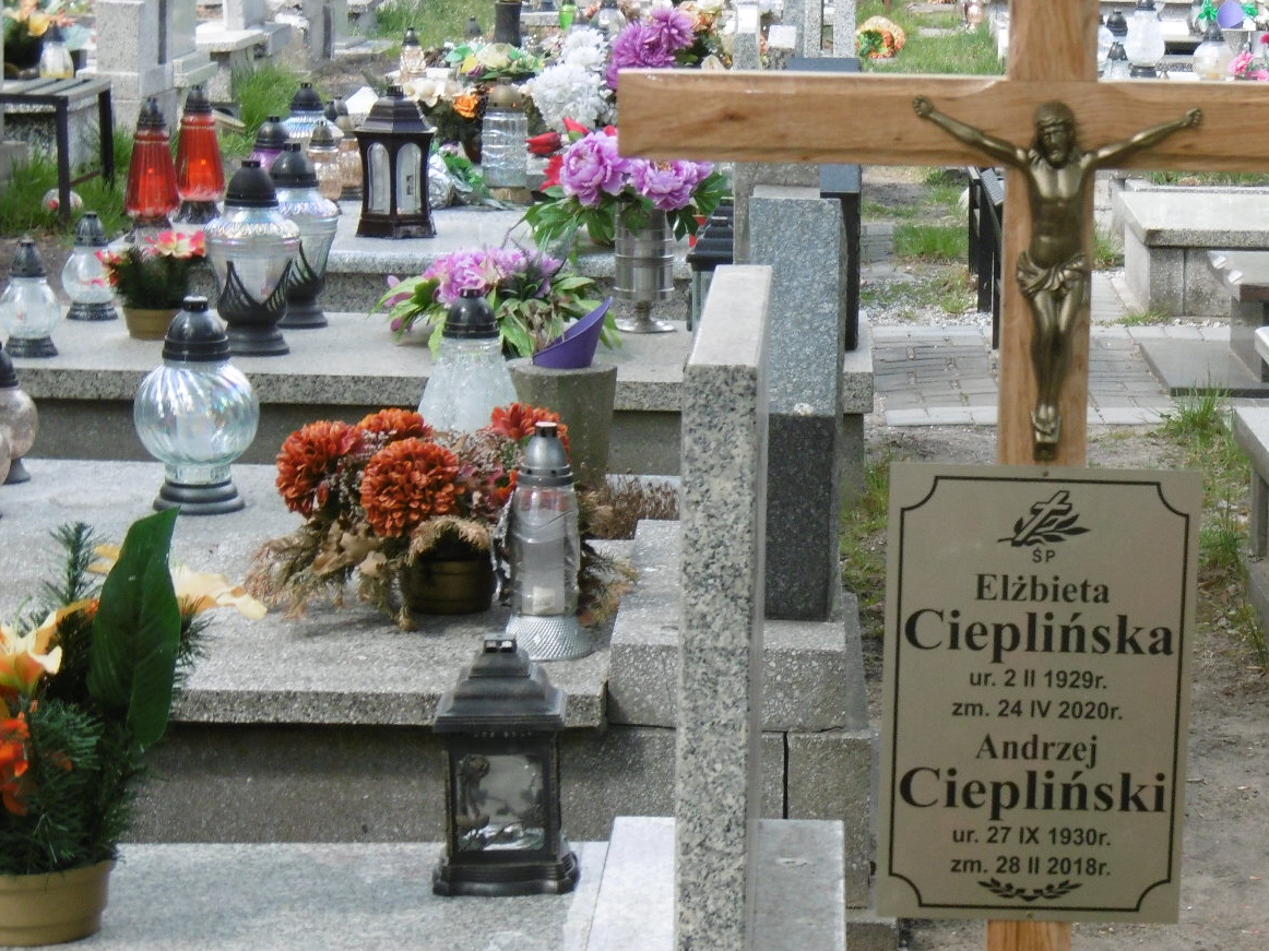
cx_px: 1045
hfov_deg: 18.7
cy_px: 546
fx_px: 3812
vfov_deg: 14.2
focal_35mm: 104
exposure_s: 1/160
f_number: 4.2
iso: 100
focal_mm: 10.5
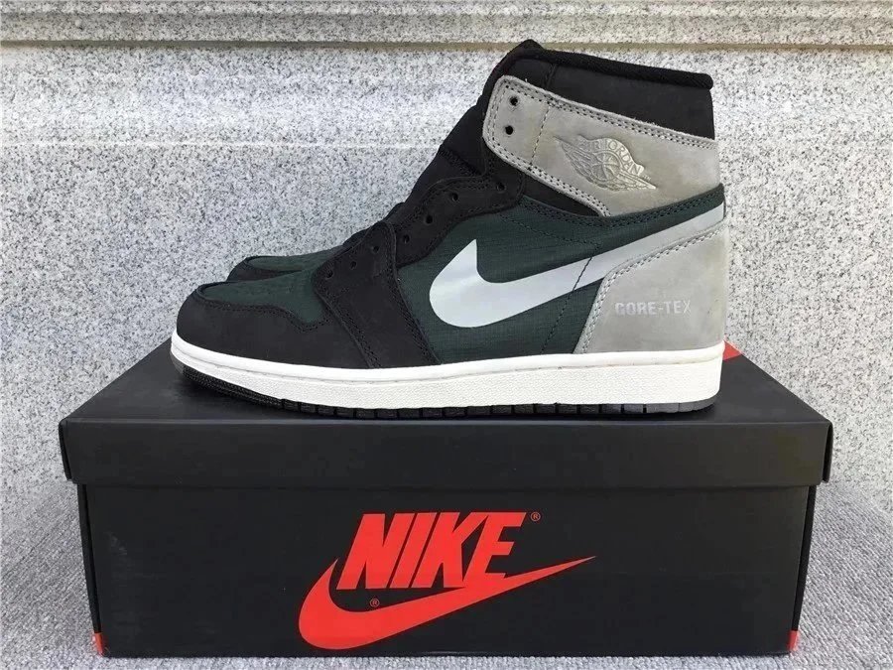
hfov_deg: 58.4
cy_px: 335
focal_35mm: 31
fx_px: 800
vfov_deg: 45.4
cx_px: 446
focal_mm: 3.3
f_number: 2.4
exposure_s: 1/294
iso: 25
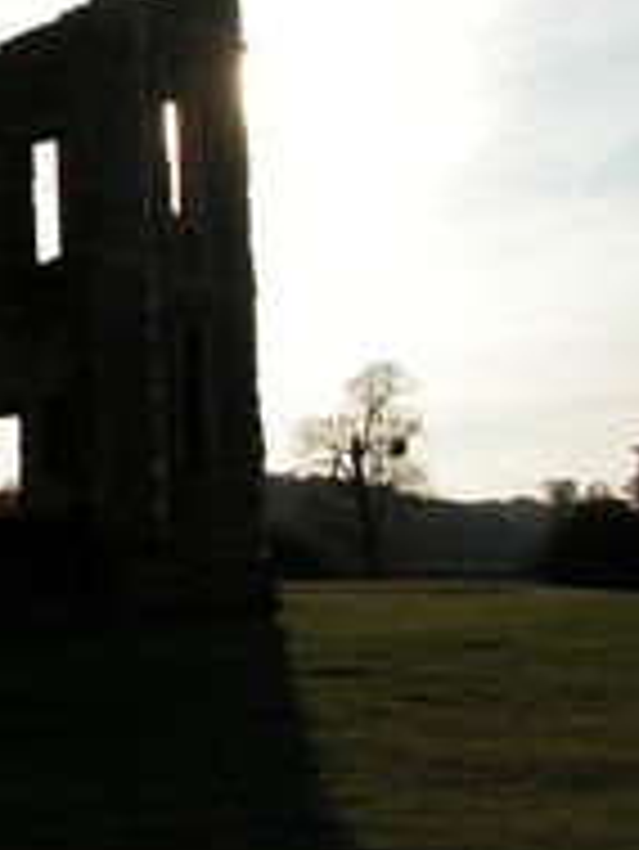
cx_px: -148
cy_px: 225
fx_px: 1819
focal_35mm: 74
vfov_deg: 26.0
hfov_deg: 18.7
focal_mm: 8.9
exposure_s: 1/542
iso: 100
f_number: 8
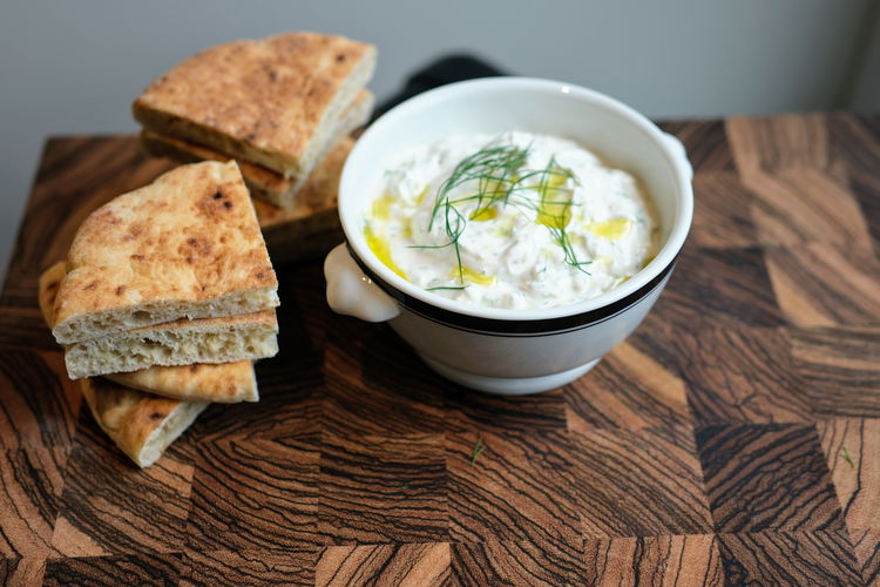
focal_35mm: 45
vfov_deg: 29.9
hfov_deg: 43.6
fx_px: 1100
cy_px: 294
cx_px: 440
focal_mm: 30
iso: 125
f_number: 2.2
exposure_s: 1/180
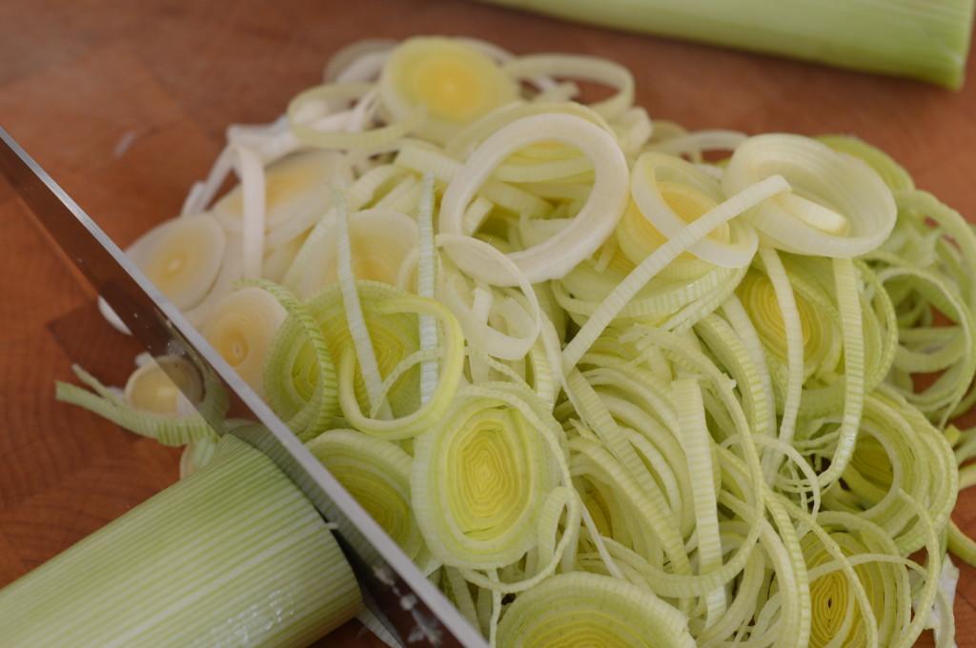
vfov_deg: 22.6
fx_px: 1625
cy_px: 324
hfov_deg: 33.4
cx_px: 488
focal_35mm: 60
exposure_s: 1/125
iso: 360
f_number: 5.6
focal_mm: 40
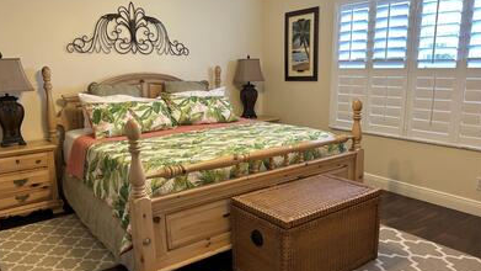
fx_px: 370
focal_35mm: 29
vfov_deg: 40.2
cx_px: 240
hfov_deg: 66.1
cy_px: 148
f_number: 1.5
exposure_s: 1/60
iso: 80
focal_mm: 5.7
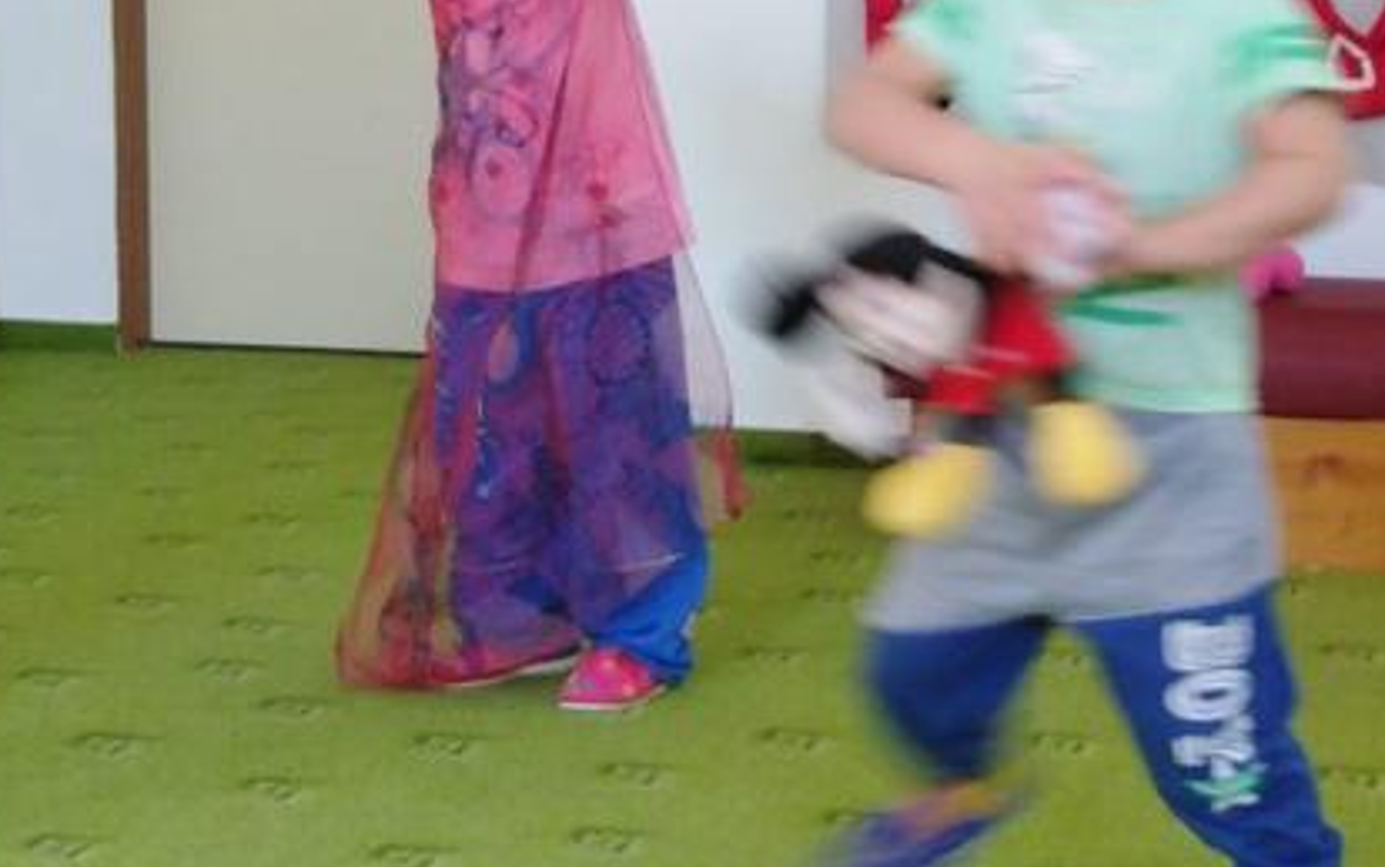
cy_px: 382
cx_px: 1014
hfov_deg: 23.1
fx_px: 3360
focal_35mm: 89
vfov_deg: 14.7
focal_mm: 3.46
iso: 132
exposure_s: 1/30
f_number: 2.2
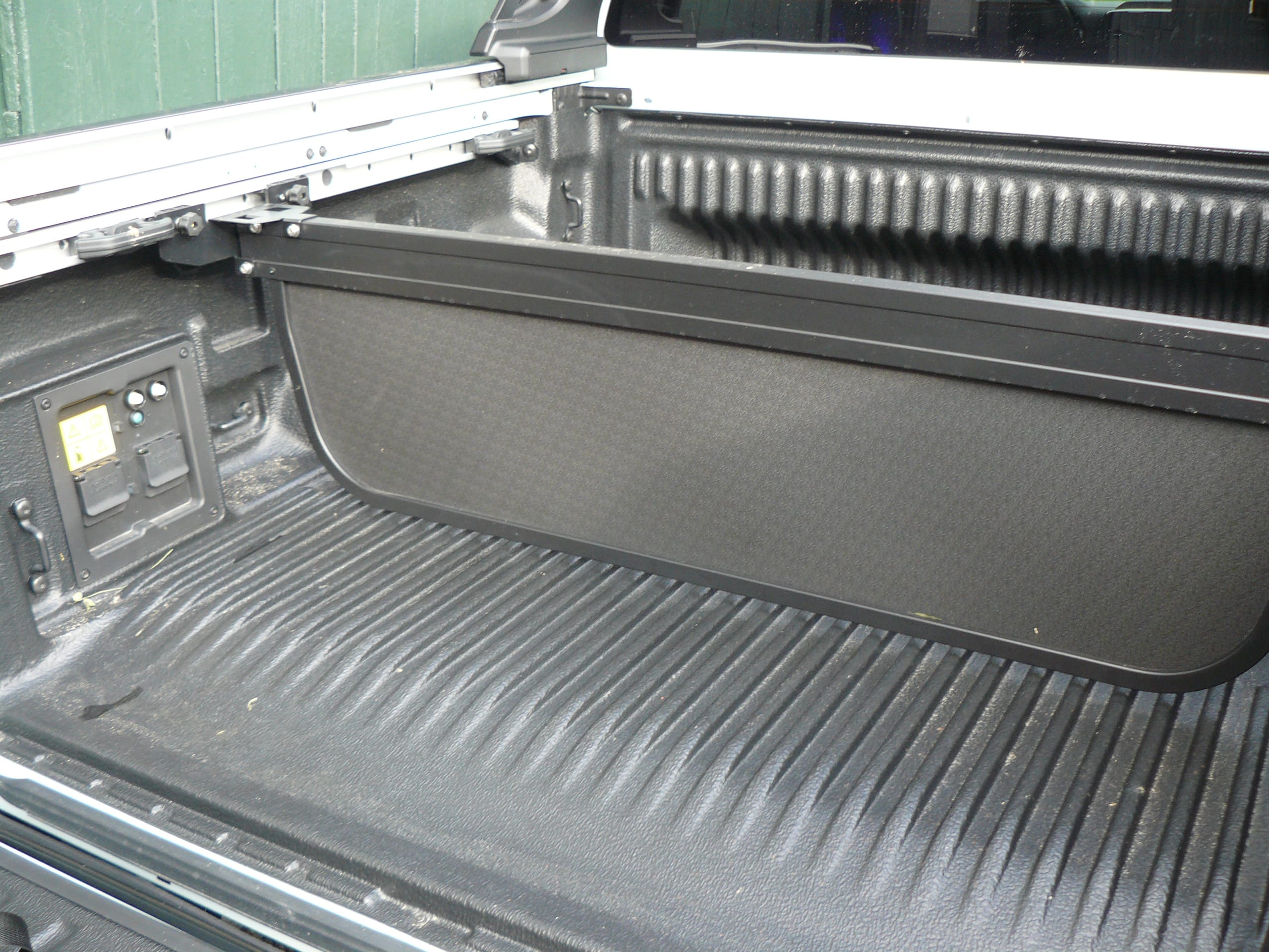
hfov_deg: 51.4
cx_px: 634
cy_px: 476
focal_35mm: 36
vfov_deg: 39.7
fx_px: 1320
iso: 100
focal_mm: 6
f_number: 2.8
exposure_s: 1/30
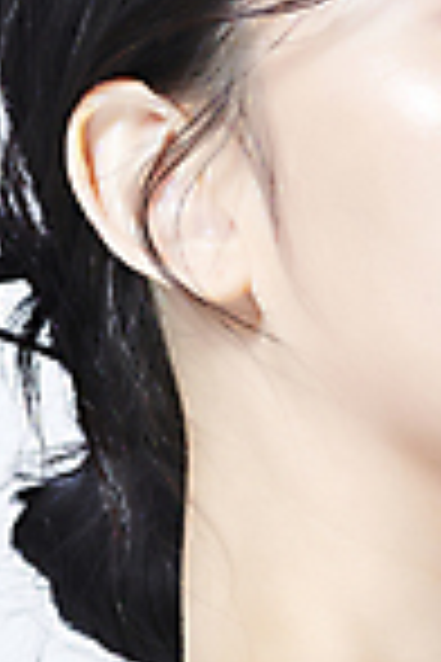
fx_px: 5255
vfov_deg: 7.2
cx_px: 376
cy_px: 378
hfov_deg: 4.8
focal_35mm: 286
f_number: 13
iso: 64
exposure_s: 1/125
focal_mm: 105
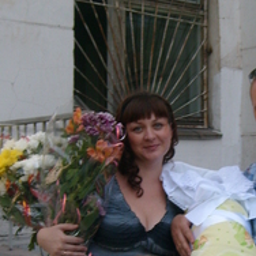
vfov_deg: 23.1
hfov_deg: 23.1
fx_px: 619
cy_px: 197
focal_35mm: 74
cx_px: 200
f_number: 7.1
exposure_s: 1/90
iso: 80
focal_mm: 5.8
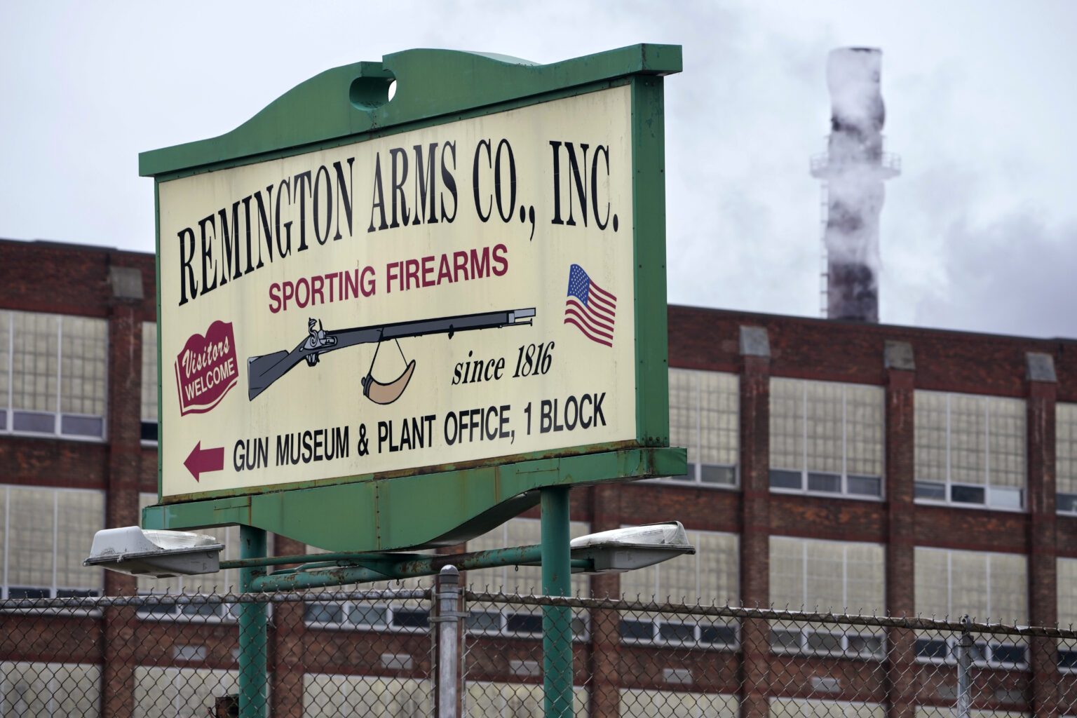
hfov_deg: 10.3
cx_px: 538
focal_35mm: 200
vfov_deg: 6.9
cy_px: 359
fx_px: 5983
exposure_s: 1/250
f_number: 8
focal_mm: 200
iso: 320
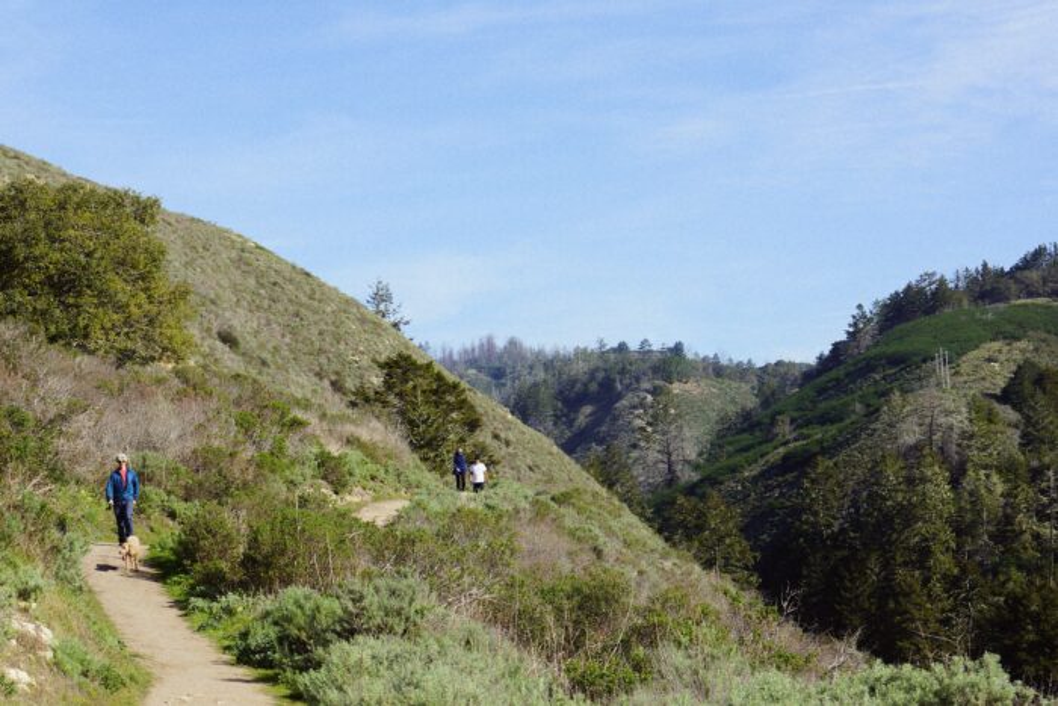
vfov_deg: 18.2
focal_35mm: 75
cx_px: 529
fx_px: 2204
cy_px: 353
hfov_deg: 27.0
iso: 100
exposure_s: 1/125
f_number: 11
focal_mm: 50
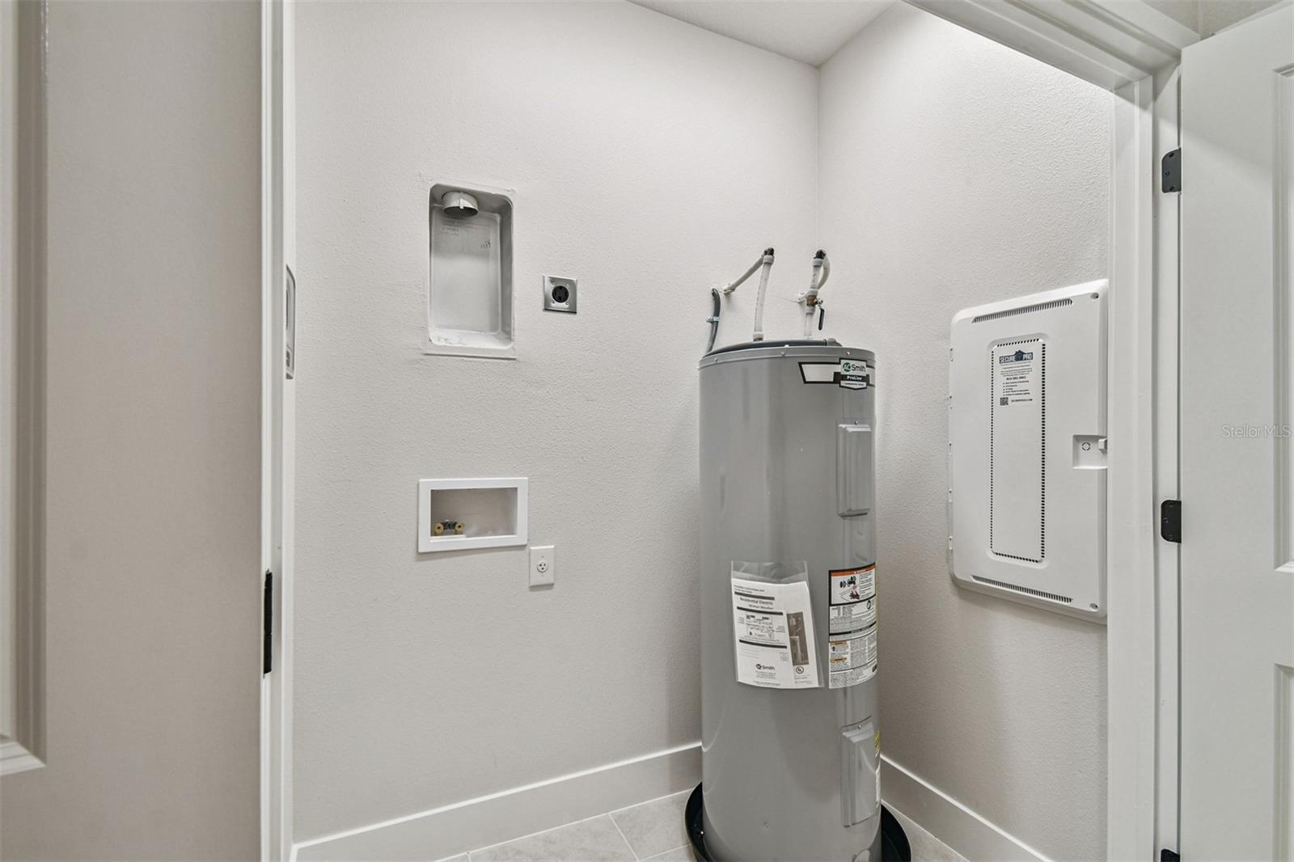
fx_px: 539
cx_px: 647
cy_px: 431
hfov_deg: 100.4
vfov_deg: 77.3
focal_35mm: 15
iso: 100
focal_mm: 10
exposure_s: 1/20
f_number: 7.1
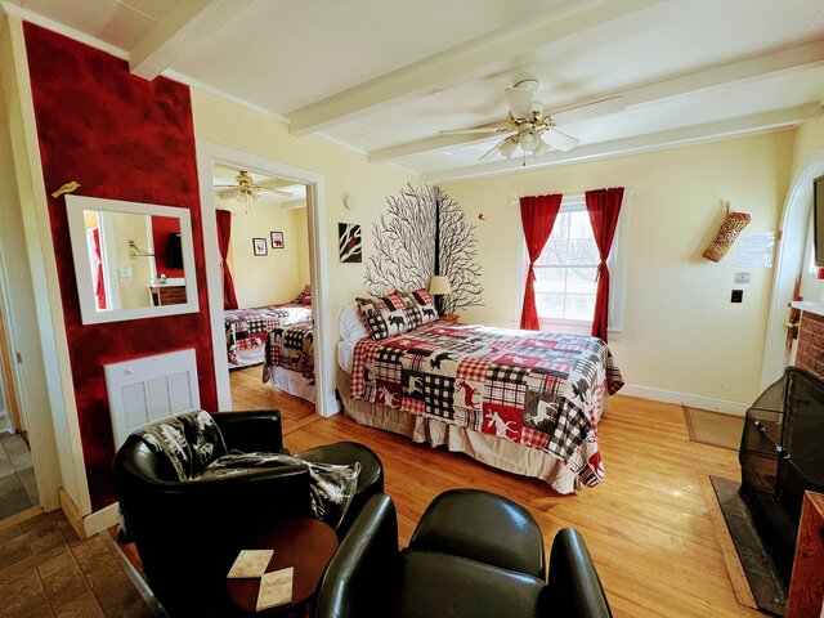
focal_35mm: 13
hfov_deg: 106.2
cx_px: 412
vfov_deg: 89.9
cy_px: 309
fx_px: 309
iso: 80
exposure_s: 1/99
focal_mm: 1.57
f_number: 1.8
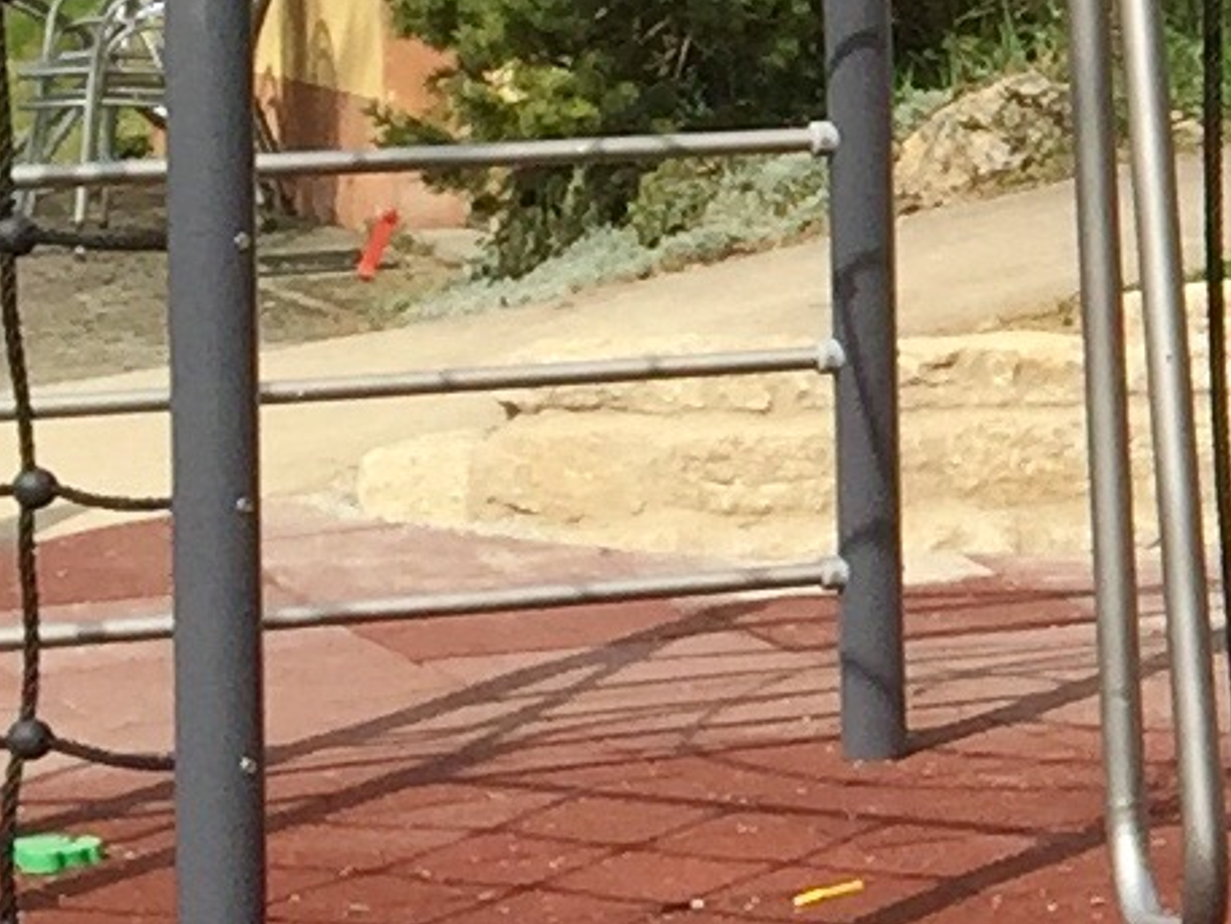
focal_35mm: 207
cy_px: 218
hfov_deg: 8.5
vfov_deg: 7.2
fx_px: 7363
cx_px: 3192
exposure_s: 1/1883
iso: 32
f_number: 2.2
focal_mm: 4.15
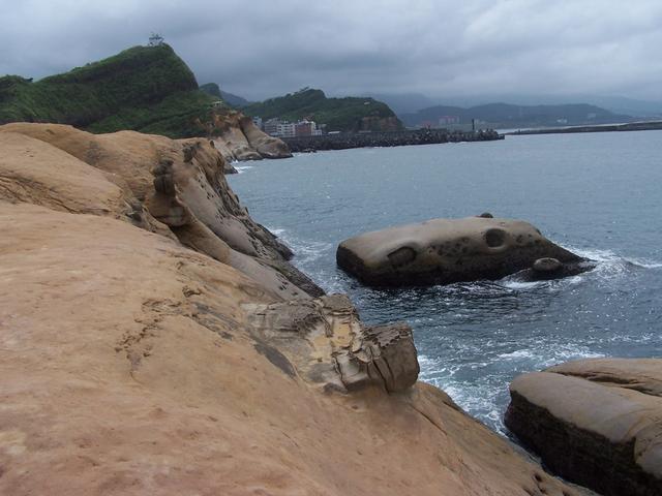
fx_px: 727
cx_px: 331
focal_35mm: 38
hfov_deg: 49.0
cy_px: 248
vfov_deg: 37.7
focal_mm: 6.3
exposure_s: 1/500
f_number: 5.6
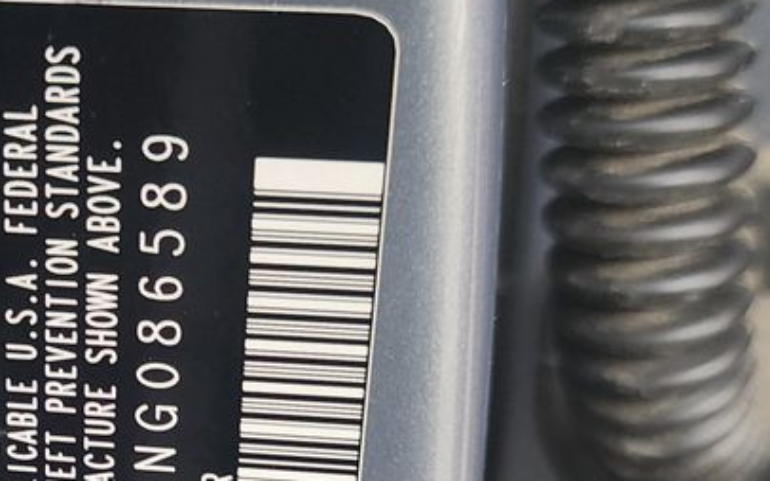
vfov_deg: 17.4
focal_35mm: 72
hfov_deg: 27.4
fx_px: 1511
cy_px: 542
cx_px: 51
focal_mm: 6.4
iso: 223
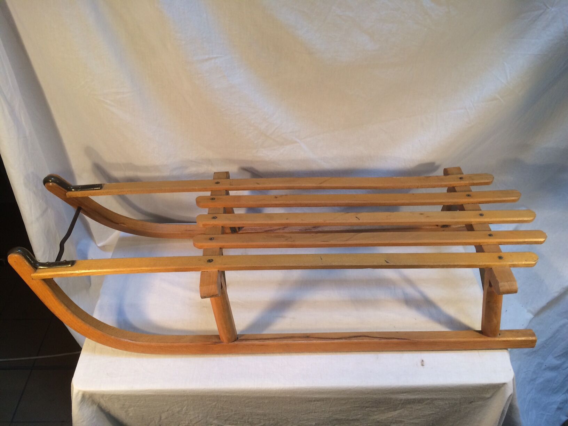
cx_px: 284
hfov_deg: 61.7
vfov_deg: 48.2
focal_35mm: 29
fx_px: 476
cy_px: 213
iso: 50
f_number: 2.2
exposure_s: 1/33
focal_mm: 4.15
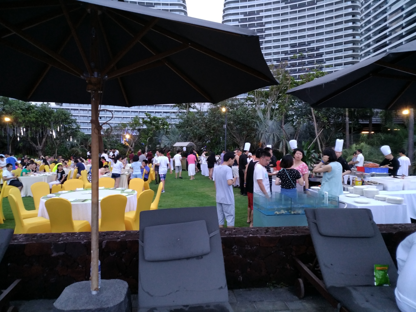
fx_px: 324
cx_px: 208
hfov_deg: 65.3
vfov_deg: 51.4
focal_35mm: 27
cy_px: 156
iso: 500
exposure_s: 1/25
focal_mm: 4.73
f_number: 2.2
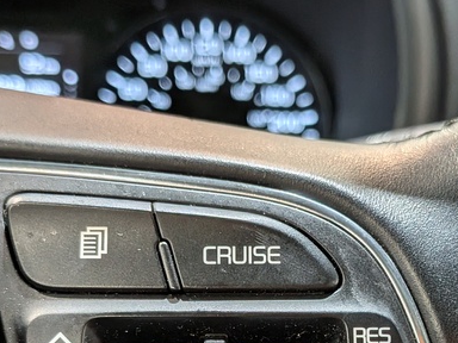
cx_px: 284
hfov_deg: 30.2
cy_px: 336
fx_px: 847
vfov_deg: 22.1
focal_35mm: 64
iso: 53
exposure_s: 1/50
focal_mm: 4.53
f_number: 1.7
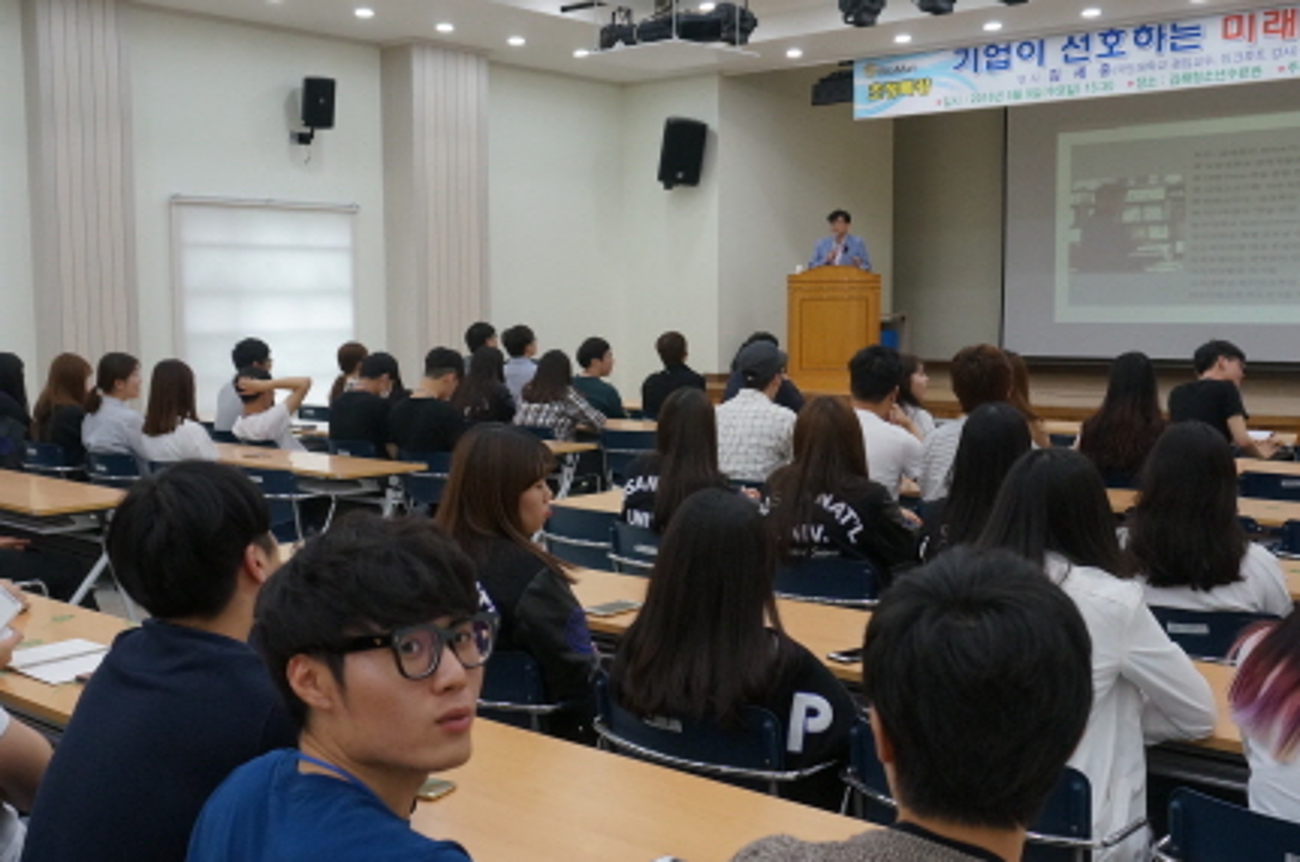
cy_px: 457
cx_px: 621
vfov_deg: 34.1
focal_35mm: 39
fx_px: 1406
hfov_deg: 49.6
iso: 640
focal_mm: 16
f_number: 4
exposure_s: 1/160
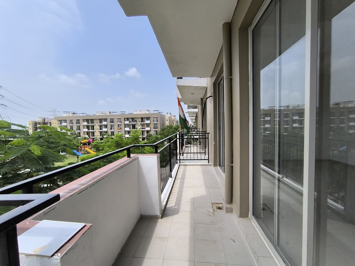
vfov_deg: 78.1
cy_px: 133
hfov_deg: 94.5
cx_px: 178
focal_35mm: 16
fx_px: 164
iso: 50
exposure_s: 1/2141
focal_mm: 1.65
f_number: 2.2
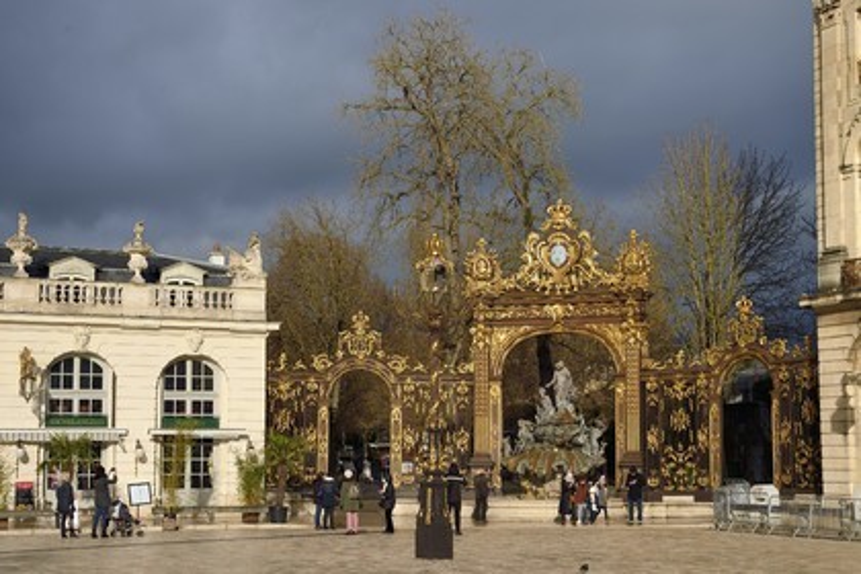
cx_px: 430
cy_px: 287
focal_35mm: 62
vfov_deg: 21.9
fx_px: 1483
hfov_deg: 32.4
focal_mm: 62
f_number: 8
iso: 200
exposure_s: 1/800
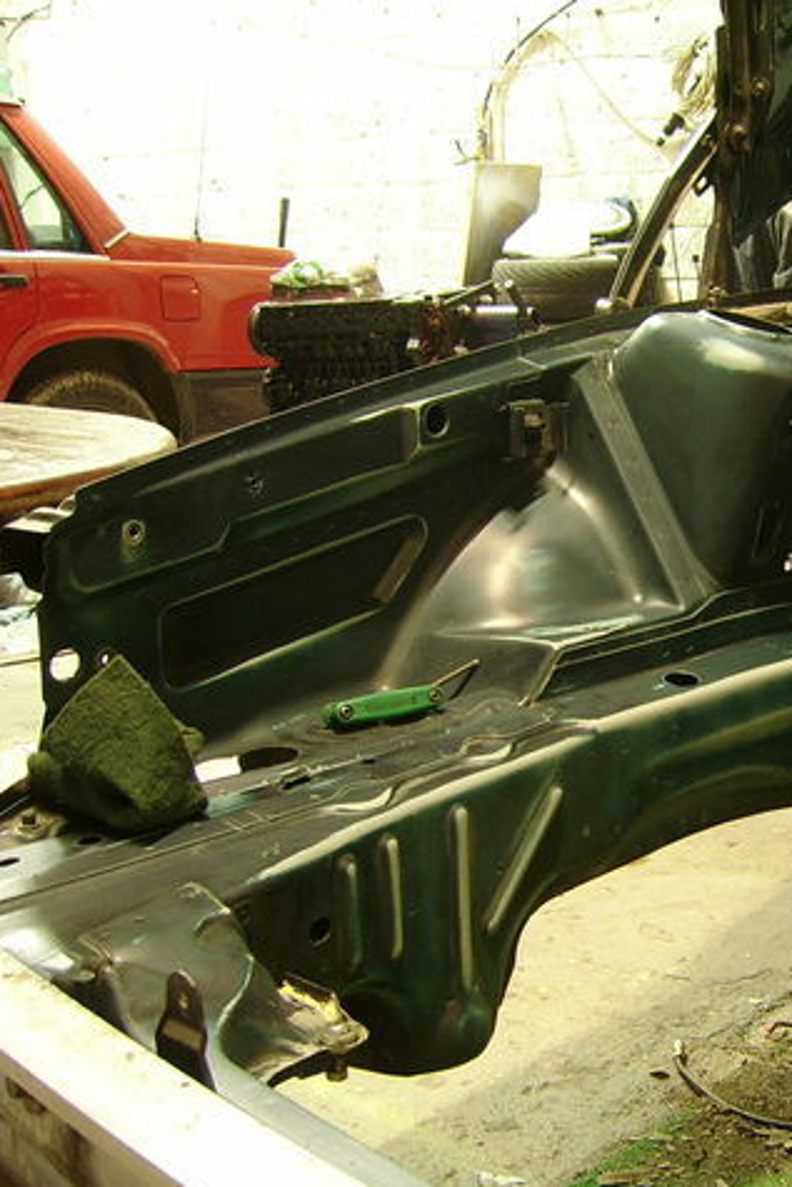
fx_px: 1616
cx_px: 710
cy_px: 597
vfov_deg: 40.3
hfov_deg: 26.6
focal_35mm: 49
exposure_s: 2
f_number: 2.8
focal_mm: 5.95
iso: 100
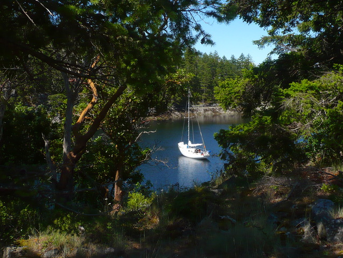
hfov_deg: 42.9
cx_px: 189
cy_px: 106
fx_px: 436
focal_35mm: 44
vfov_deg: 32.8
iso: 100
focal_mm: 5.8
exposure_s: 1/200
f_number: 8
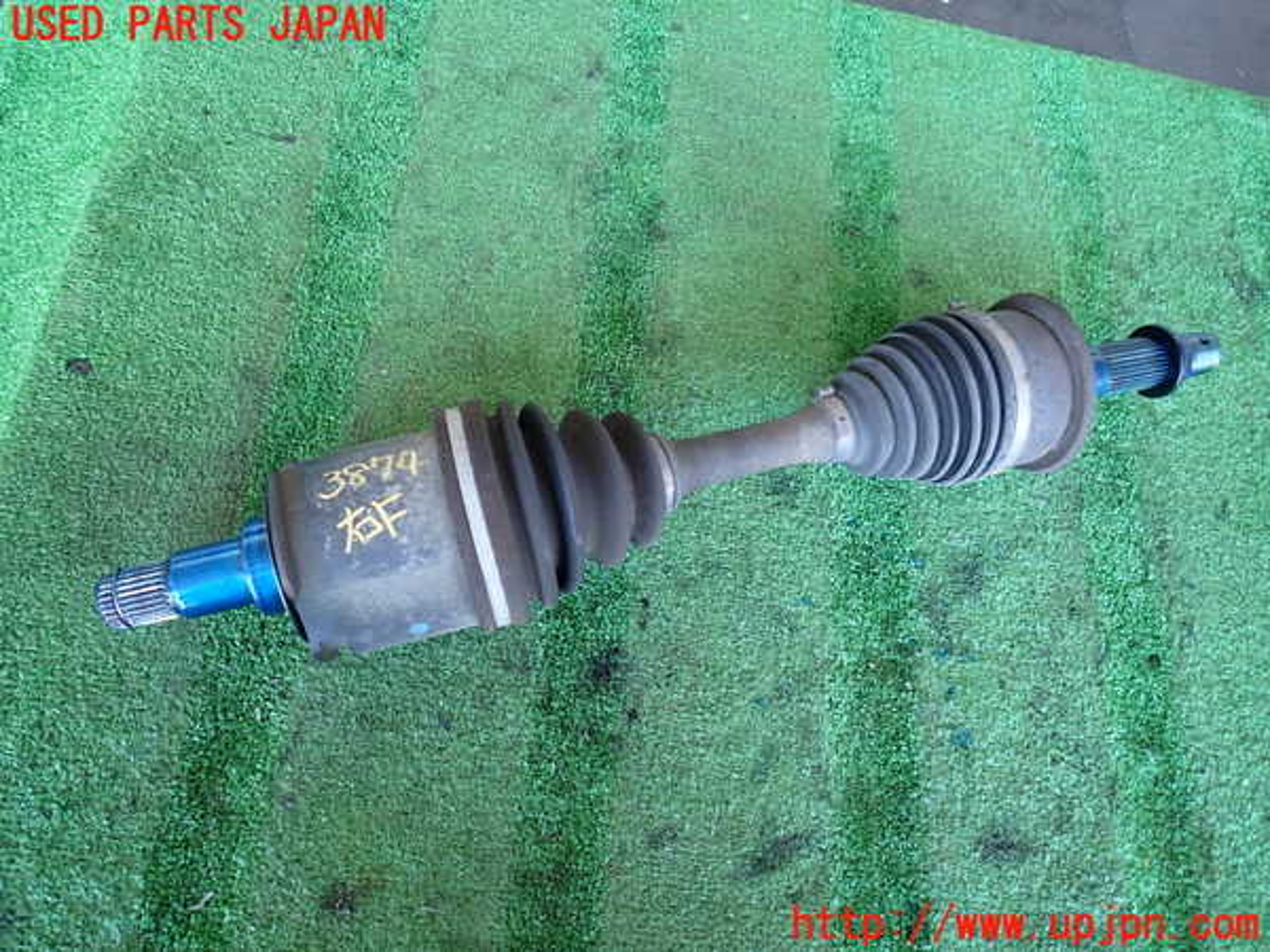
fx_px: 917
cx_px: 635
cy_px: 476
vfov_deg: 54.9
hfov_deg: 69.4
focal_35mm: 25
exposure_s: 1/40
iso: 200
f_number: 2
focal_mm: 4.5
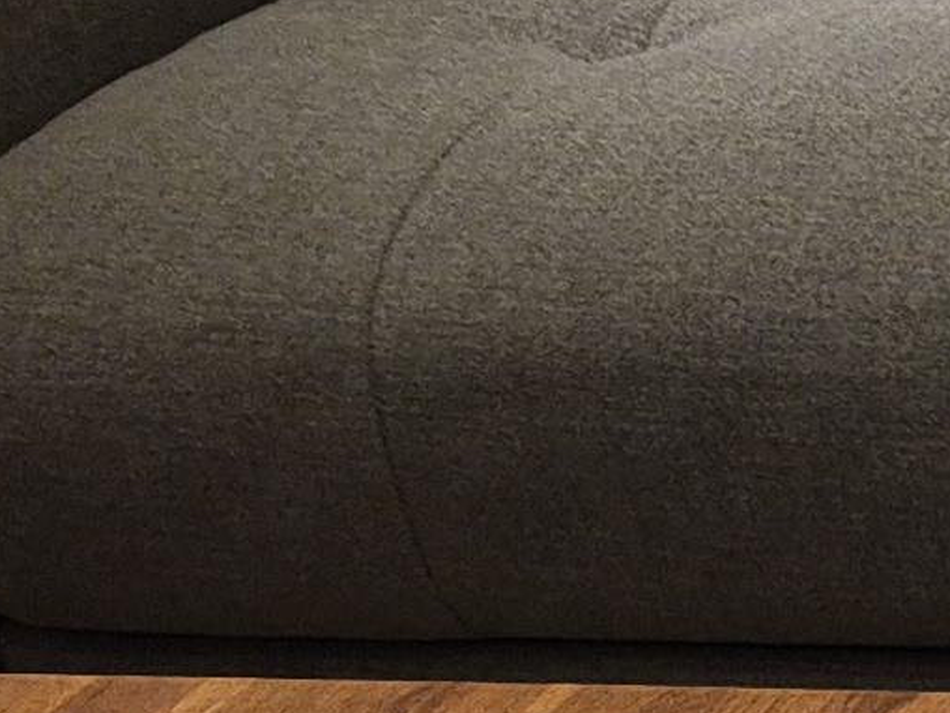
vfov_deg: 7.8
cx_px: 3151
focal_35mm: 181
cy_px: 1419
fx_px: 4967
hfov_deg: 8.5
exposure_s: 1/100
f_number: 1.8
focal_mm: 5.4
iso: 250
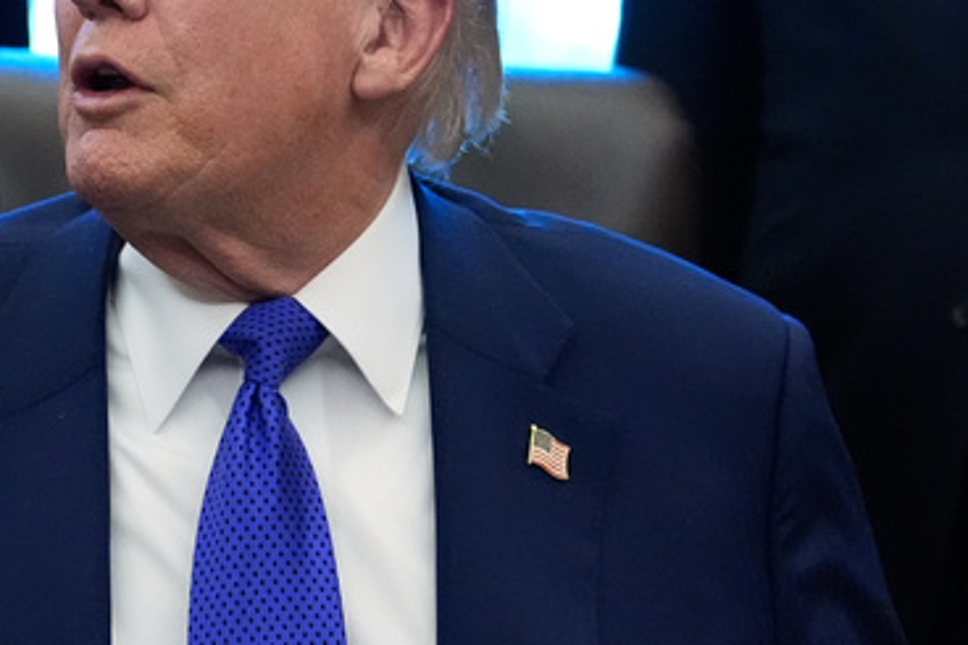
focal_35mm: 195
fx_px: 5241
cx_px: 300
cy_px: 64
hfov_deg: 10.5
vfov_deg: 7.0
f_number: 2.8
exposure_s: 1/400
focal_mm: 70
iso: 6400
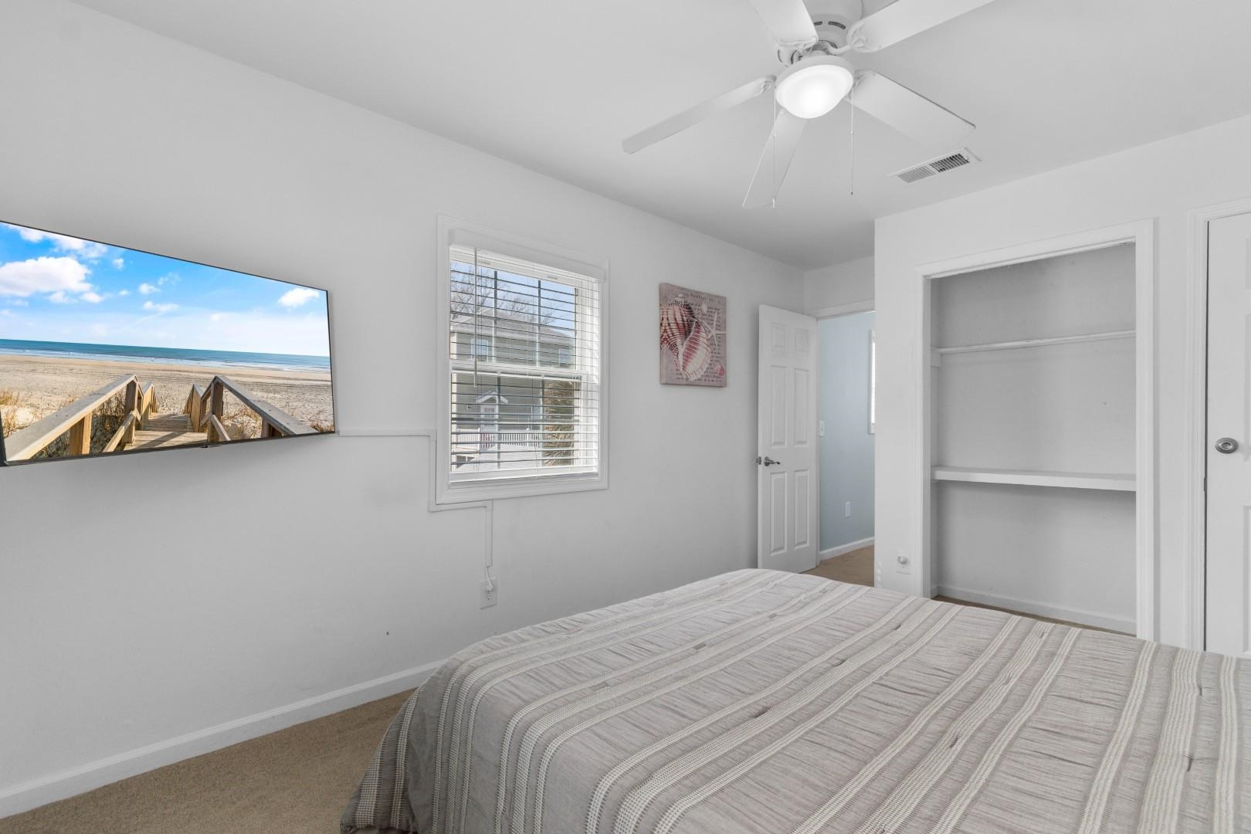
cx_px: 626
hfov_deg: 100.4
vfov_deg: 77.3
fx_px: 521
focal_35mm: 15
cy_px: 417
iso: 100
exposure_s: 1/3
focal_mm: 10
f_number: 4.5
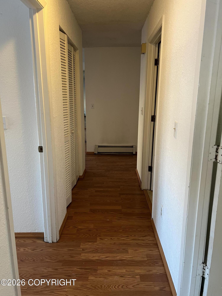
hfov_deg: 53.1
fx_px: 222
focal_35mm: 26
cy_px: 148
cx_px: 111
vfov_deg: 67.3
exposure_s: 1/60
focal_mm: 5.7
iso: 160
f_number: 1.5
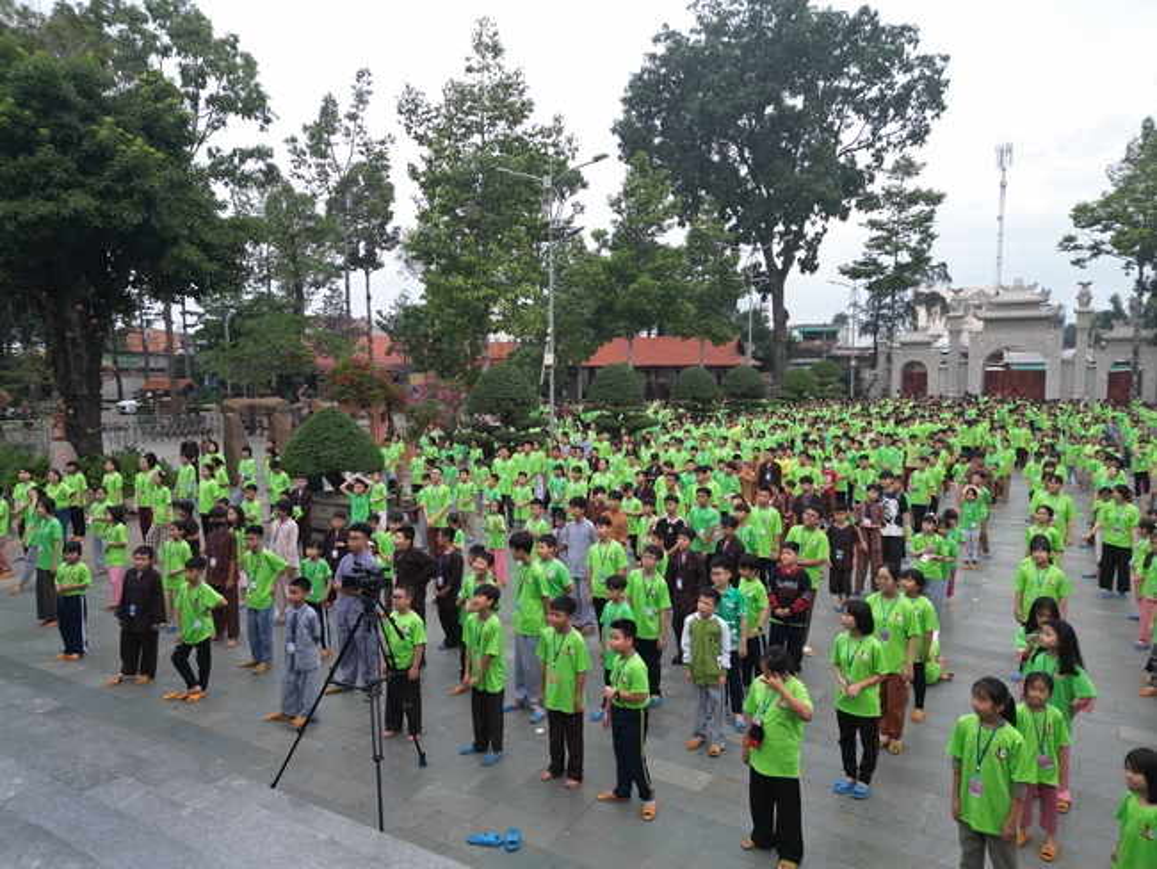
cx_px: 578
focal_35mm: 24
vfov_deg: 56.8
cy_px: 434
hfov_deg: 71.6
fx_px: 802
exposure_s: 1/100
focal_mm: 6.72
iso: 100
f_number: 1.7
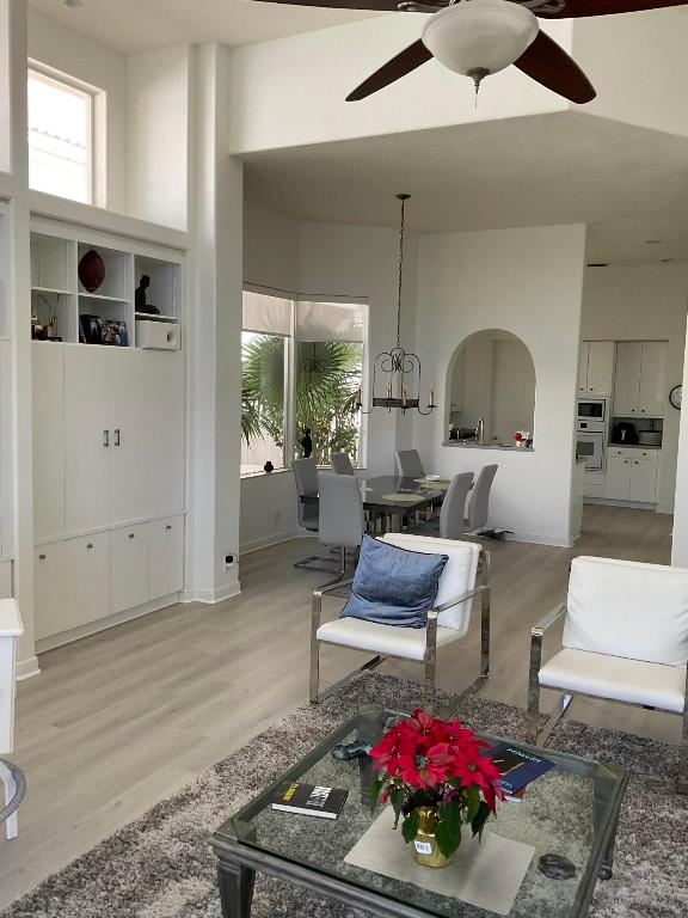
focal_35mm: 29
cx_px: 344
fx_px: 769
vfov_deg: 61.7
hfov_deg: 48.2
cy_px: 459
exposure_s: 1/121
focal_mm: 3
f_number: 1.8
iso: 64
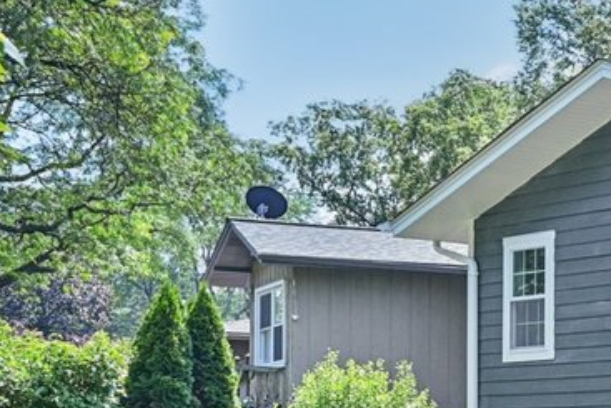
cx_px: 1212
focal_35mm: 99
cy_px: 446
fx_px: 1684
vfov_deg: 13.5
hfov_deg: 16.1
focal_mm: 22.5
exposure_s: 1/400
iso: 800
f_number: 8
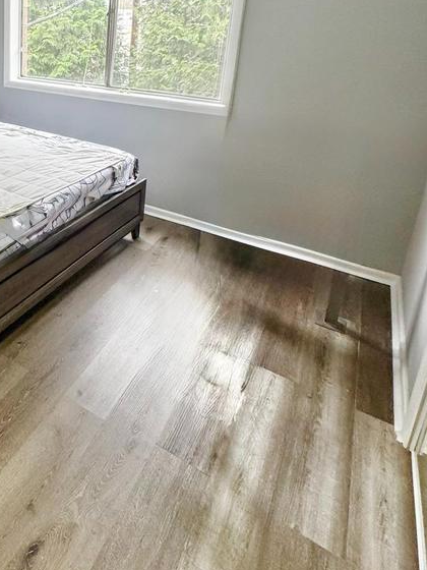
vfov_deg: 61.1
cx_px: 26
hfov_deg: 45.5
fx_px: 444
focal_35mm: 27
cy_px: 132
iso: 250
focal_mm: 2.22
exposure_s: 1/120
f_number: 2.2
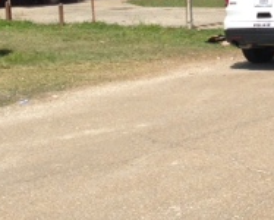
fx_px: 893
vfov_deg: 13.8
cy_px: -12
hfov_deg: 17.2
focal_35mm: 110
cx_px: 237
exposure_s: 1/1695
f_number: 2.4
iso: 50
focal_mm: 4.12
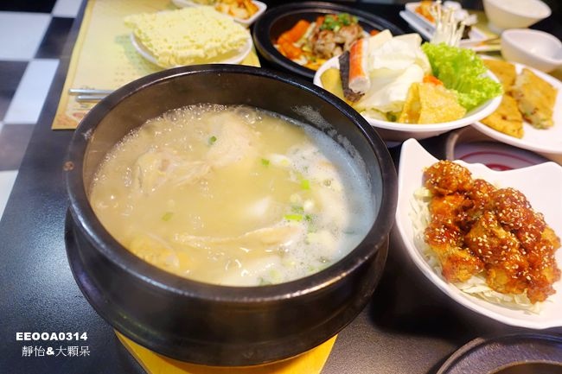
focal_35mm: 24
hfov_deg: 73.8
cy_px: 187
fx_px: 375
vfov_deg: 53.1
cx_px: 281
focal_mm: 8.8
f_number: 2.2
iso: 800
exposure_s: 1/40
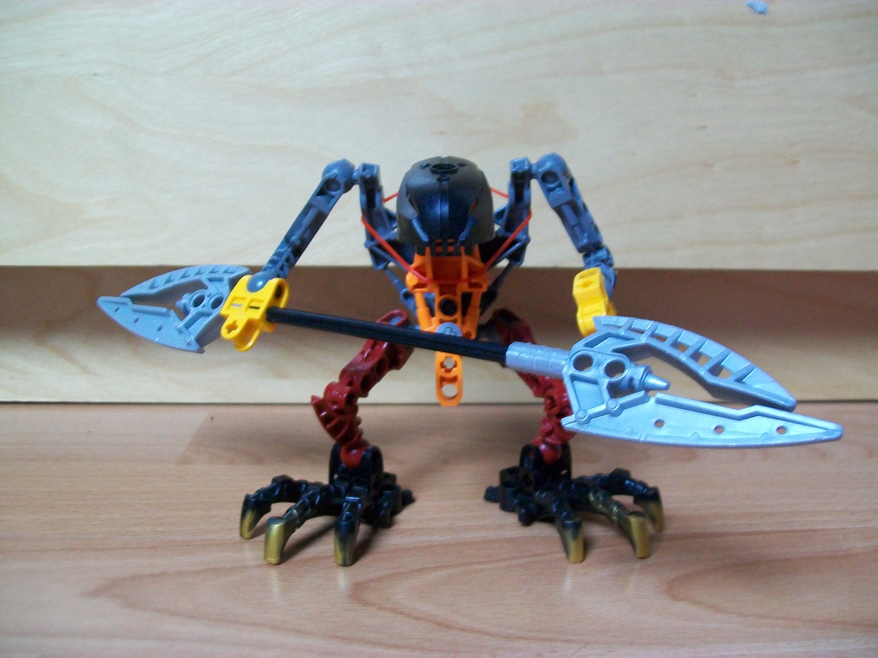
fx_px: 913
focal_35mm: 36
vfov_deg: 39.7
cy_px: 329
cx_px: 439
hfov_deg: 51.4
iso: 172
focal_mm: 6
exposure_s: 1/8
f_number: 2.7
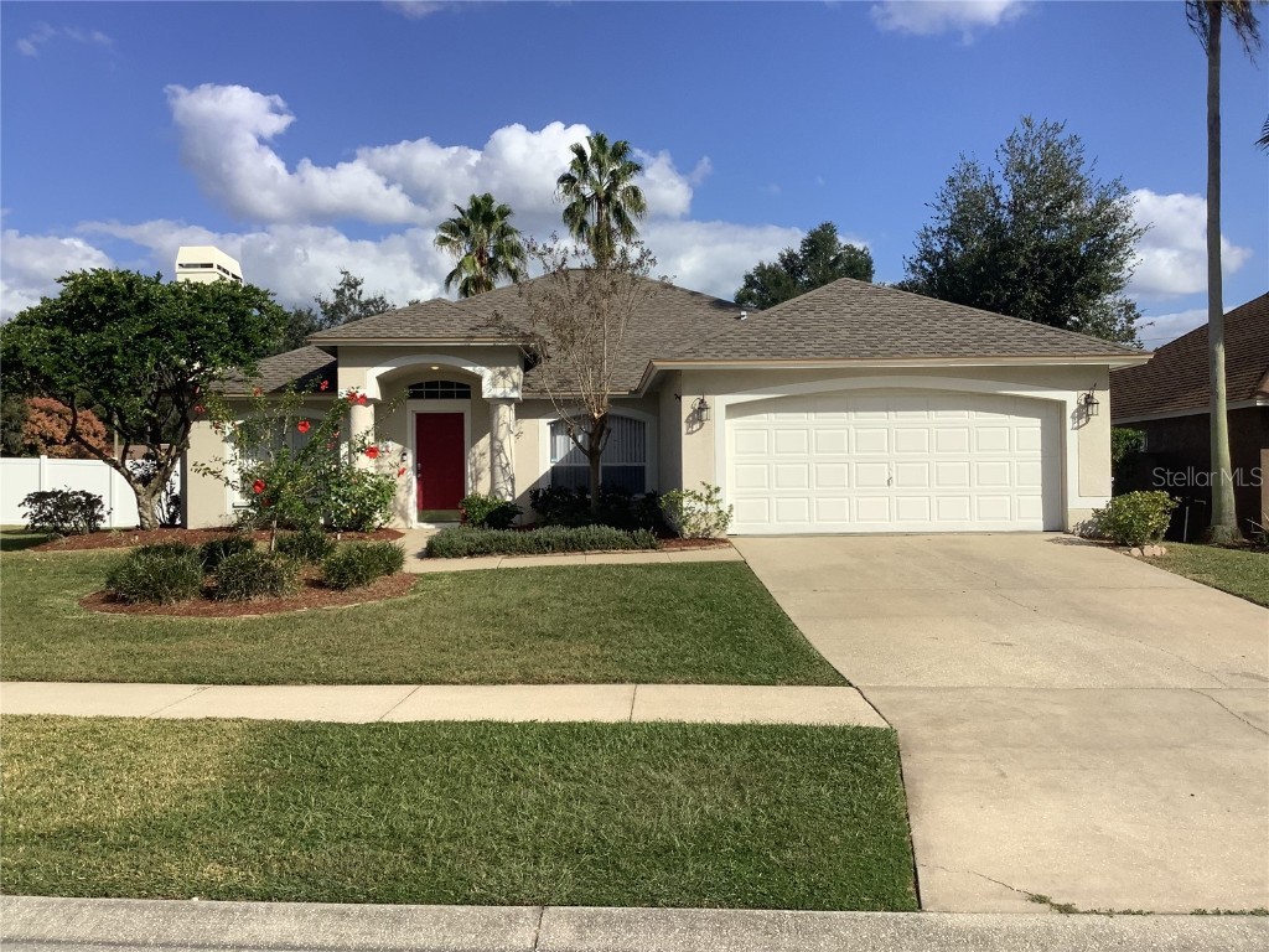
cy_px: 476
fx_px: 1136
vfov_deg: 45.4
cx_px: 634
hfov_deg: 58.4
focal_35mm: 31
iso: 25
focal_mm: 3.3
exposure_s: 1/2146
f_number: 2.4
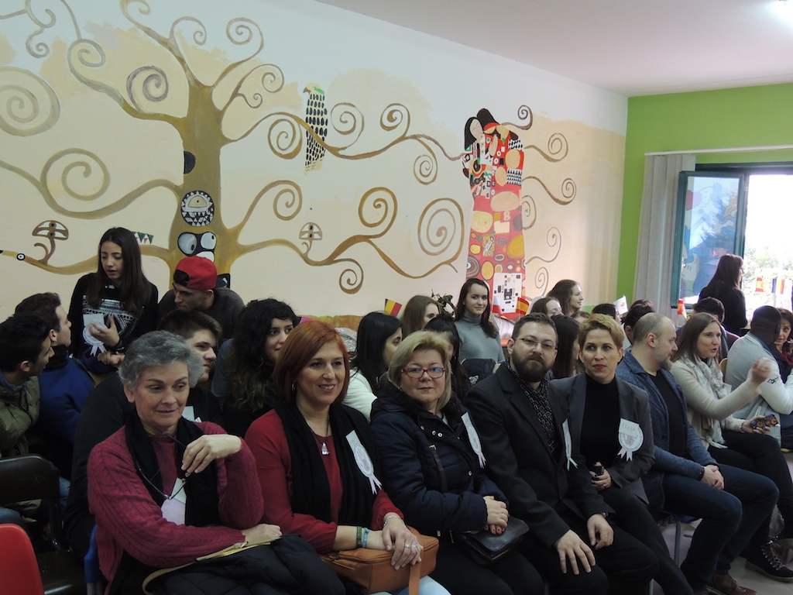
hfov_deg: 52.6
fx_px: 802
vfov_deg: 40.7
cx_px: 396
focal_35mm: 35
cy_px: 298
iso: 400
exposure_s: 1/30
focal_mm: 6.2
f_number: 3.3
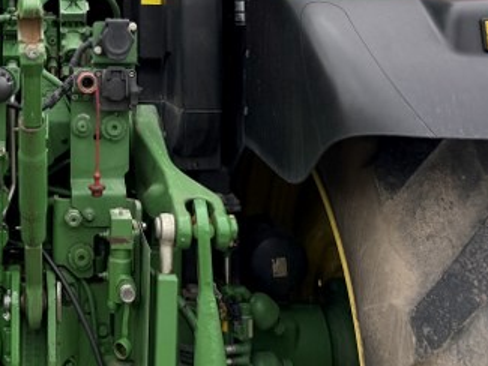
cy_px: -70
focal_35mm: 59
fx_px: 832
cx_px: 54
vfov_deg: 22.9
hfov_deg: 31.3
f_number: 1.78
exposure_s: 1/1139
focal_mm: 6.76
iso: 100
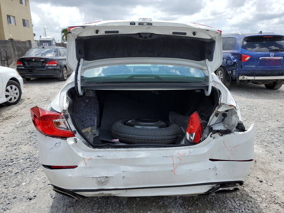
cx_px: 142
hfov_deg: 67.3
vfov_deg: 53.1
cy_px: 106
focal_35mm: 26
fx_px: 213
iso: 50
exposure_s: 1/2500
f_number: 1.5
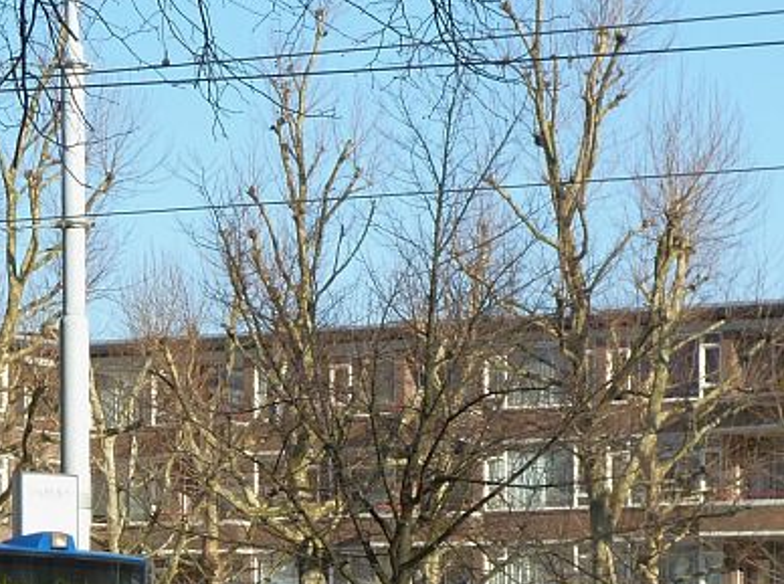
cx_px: 463
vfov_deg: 8.3
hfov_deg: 11.2
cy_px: 667
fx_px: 3999
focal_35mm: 177
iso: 80
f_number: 4.1
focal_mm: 11
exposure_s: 1/250
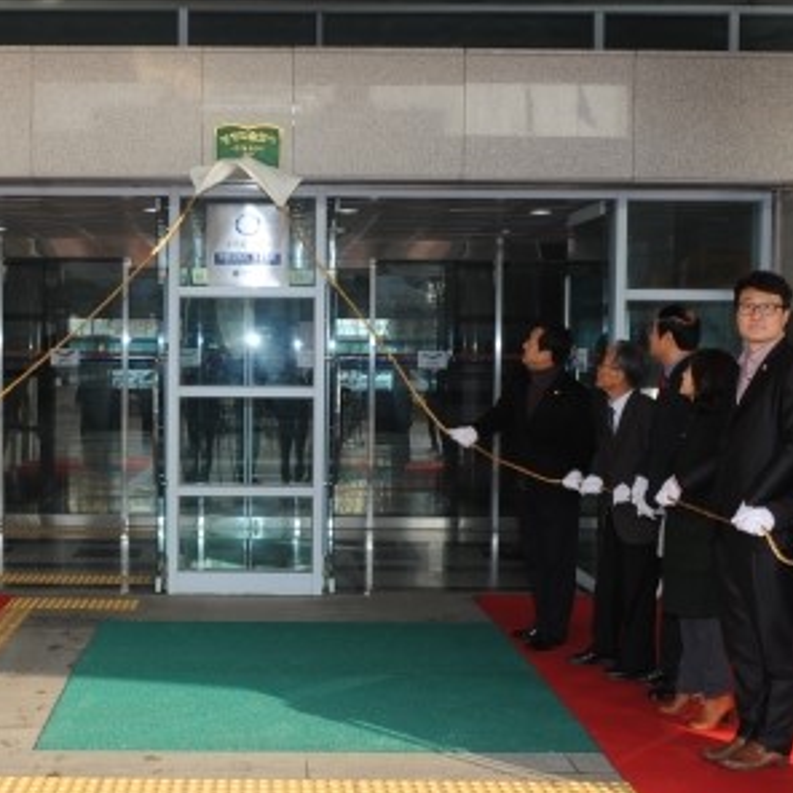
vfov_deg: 33.4
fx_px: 1322
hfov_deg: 33.0
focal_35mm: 51
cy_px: 423
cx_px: 241
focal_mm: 24
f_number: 7.1
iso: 400
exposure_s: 1/200
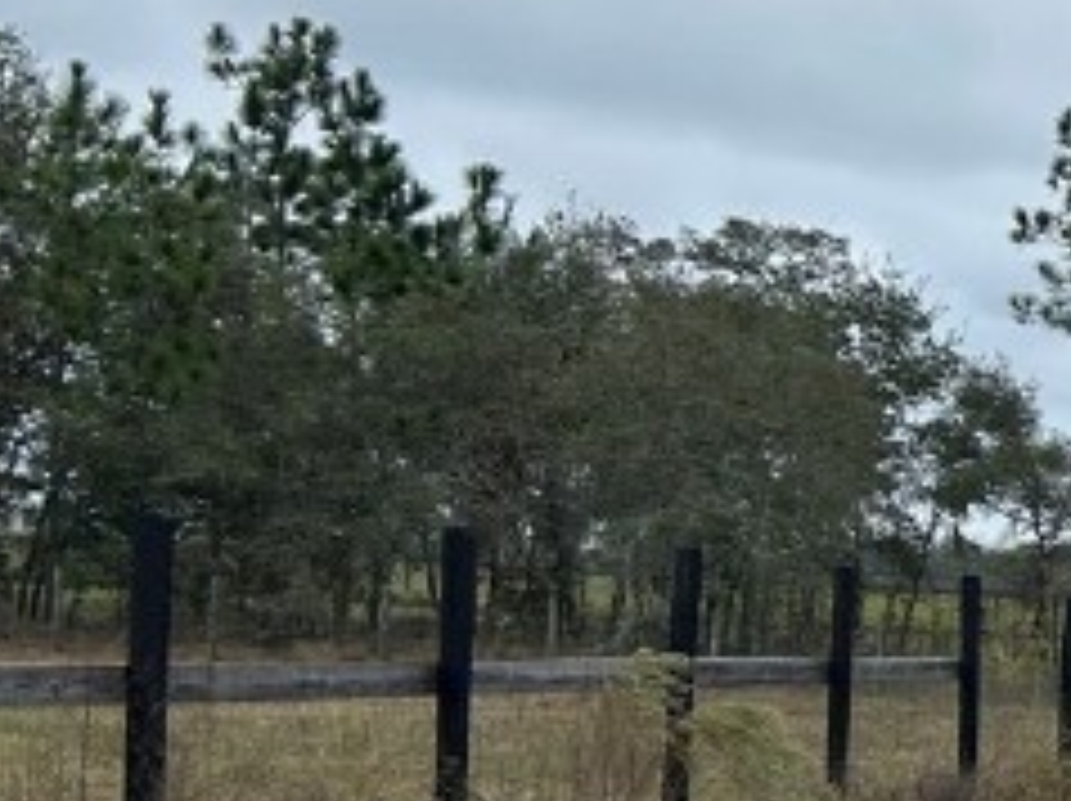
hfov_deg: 14.3
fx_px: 3462
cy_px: 634
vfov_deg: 13.1
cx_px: 2232
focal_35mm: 112
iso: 50
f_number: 1.5
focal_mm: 5.7
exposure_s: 1/1511
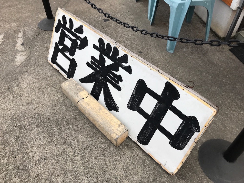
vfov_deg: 49.7
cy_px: 92
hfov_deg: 63.4
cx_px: 122
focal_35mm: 28
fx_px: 197
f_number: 1.8
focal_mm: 3.99
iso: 20
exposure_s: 1/269
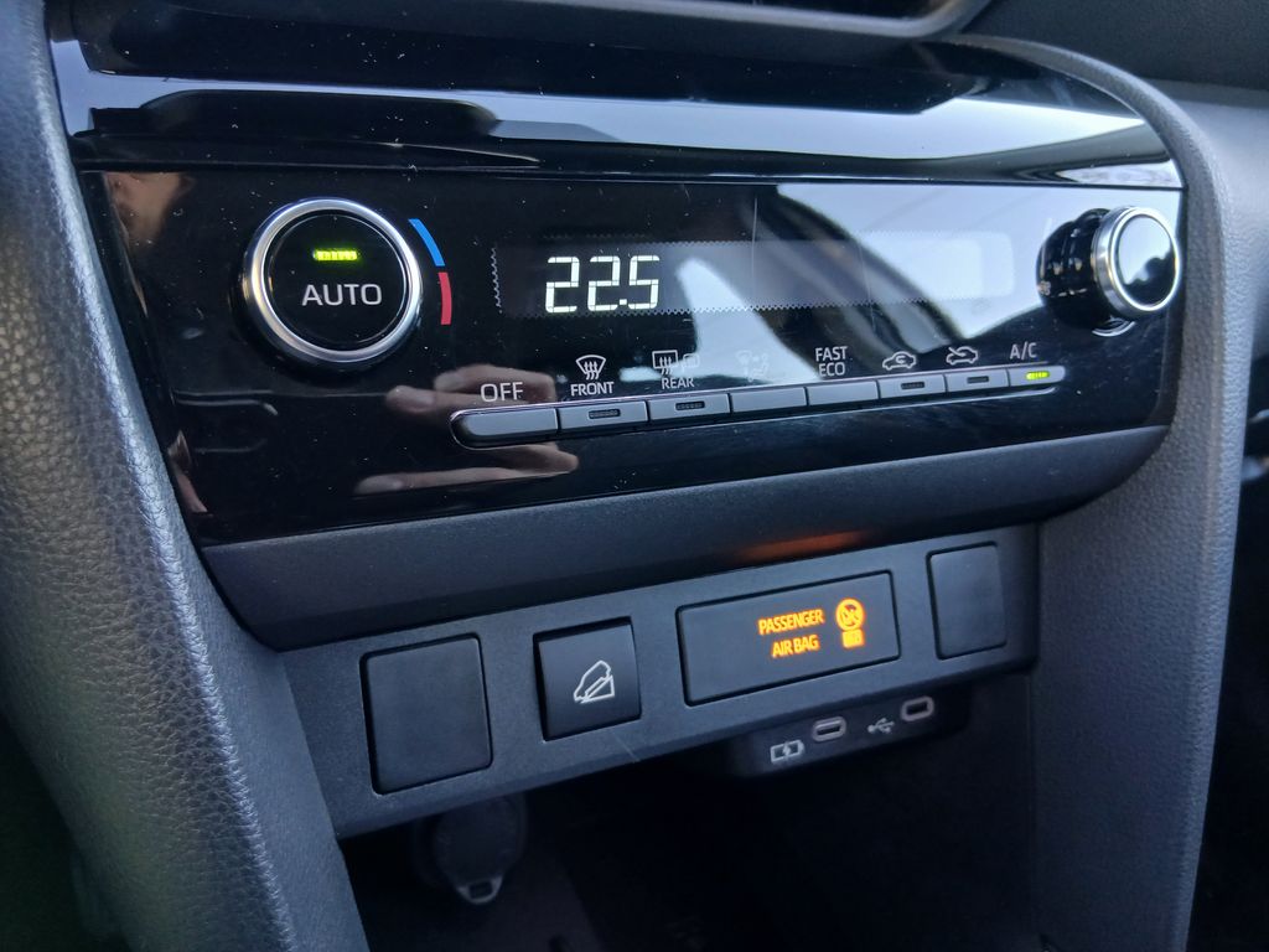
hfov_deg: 67.3
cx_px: 634
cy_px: 476
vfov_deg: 53.1
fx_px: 953
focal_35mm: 26
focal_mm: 3.98
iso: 250
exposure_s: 1/33.3
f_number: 1.8
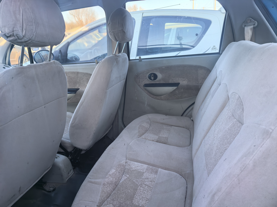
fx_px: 216
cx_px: 138
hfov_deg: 65.3
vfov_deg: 51.4
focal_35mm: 27
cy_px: 104
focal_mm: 5.35
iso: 50
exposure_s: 1/482
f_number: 1.8
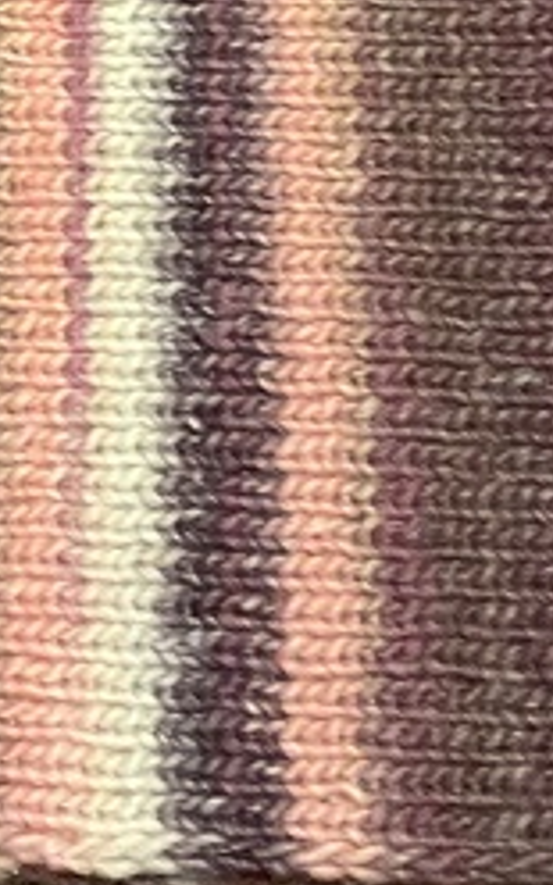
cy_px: -232
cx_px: -46
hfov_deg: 13.0
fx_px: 2387
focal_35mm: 99
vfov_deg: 19.5
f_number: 1.8
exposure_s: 1/50
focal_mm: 3
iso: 160
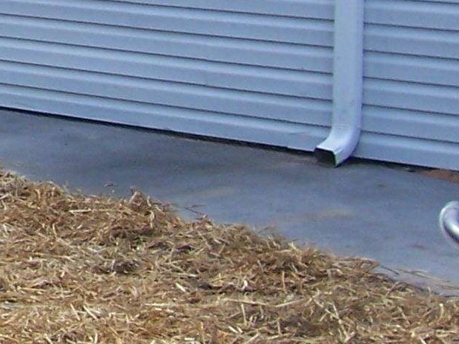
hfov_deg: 12.5
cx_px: -441
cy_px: -161
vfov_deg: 10.3
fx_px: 1856
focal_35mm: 140
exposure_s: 1/350
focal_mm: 5.6
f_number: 2.7
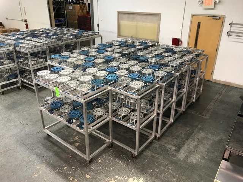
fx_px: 197
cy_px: 91
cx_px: 122
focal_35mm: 28
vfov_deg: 49.7
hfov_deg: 63.4
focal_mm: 3.99
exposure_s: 1/20
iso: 40
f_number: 1.8
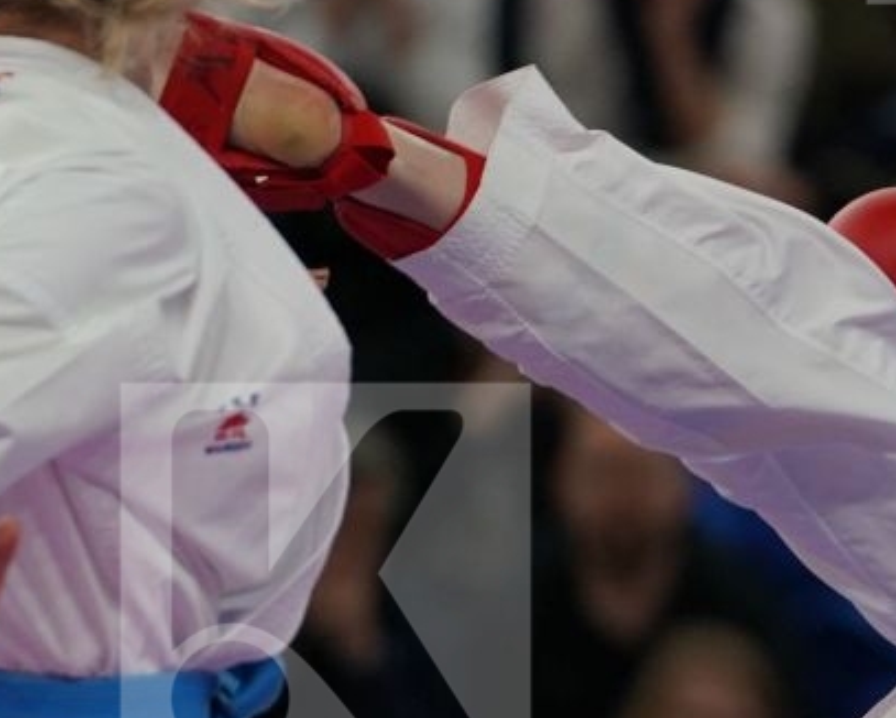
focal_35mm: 817
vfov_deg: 1.9
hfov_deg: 2.4
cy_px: 584
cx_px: 1072
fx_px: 21676
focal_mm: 197
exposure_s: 1/1000
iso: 1250
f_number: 2.8
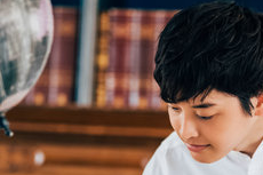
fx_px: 2146
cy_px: 168
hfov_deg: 7.0
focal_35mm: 294
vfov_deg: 4.7
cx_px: 193
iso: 500
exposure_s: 1/100
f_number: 2.8
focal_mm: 150
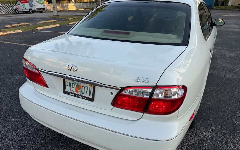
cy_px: 83
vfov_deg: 47.5
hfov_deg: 70.4
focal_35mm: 26
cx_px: 122
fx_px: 170
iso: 80
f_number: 1.78
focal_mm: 6.76
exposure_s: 1/695
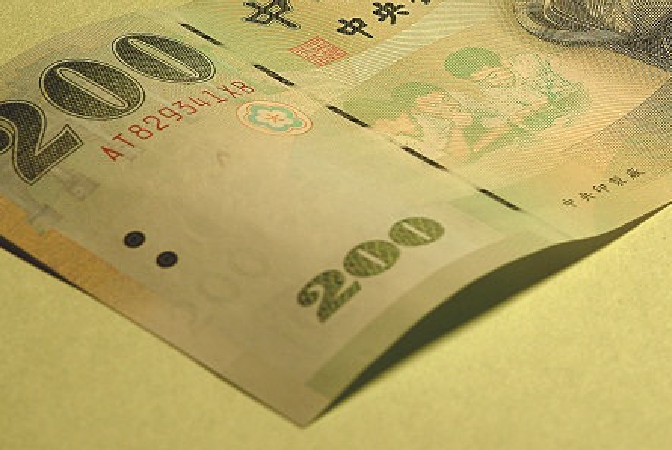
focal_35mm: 301
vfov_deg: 4.6
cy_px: 39
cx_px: 463
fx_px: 5625
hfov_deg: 6.8
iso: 100
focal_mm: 105
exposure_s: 1/125
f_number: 11
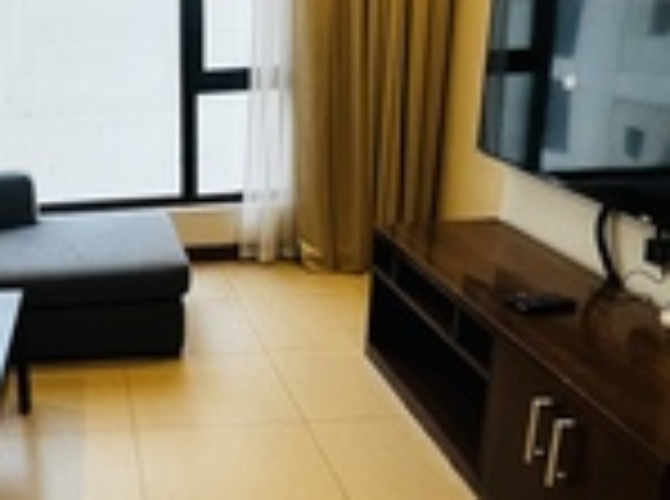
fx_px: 772
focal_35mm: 40
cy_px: 277
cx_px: 52
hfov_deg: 42.5
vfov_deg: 35.8
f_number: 1.8
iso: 200
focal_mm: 1.57
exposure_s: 1/100
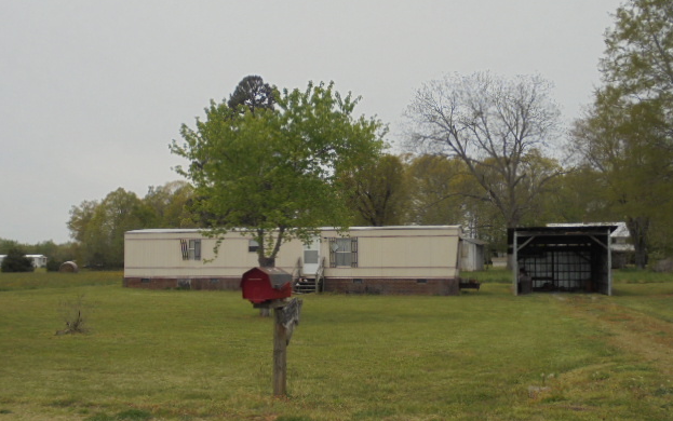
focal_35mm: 37
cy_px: 227
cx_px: 341
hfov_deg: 52.7
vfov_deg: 34.5
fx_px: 679
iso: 100
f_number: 12.5
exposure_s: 1/125
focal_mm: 6.1
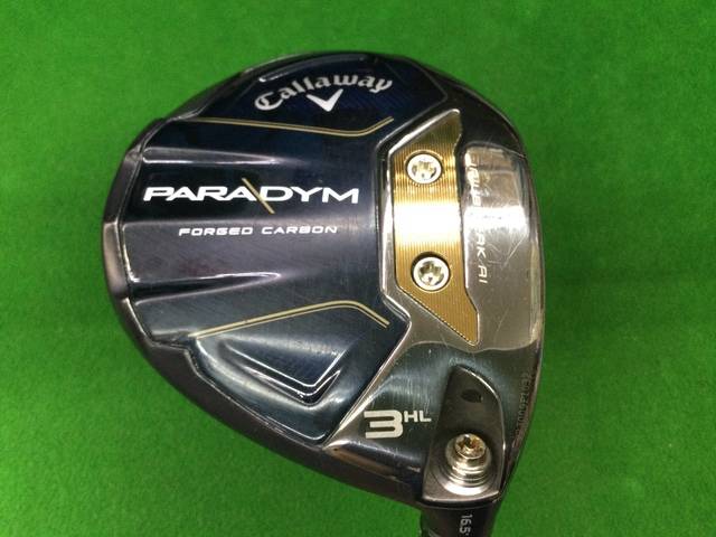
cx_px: 358
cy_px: 268
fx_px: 641
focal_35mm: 31
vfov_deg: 45.4
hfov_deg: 58.4
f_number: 2.4
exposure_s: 1/30
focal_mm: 3.3
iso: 125
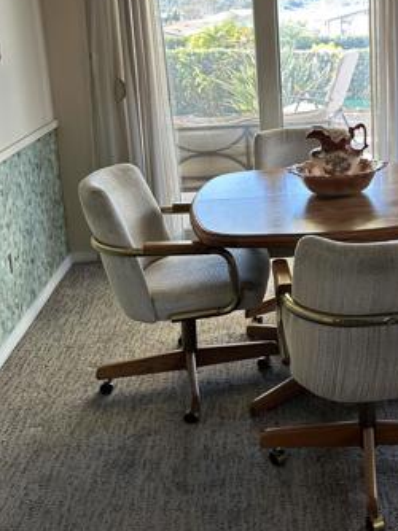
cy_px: 154
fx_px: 706
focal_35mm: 46
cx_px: 344
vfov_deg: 40.5
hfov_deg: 30.4
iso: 100
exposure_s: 1/120
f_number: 1.78
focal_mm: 6.86
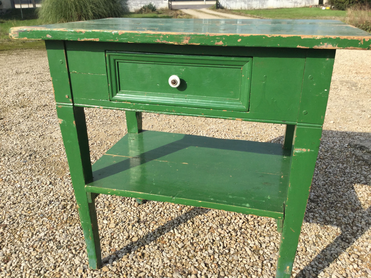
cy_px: 139
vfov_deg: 45.4
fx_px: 332
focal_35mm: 31
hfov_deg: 58.4
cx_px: 186
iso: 25
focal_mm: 3.3
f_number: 2.4
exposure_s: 1/1072
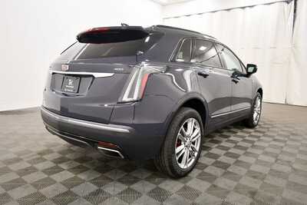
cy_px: 102
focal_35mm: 25
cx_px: 154
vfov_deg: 51.3
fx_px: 213
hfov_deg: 71.5
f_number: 5.3
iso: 1400
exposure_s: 1/125
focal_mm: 17
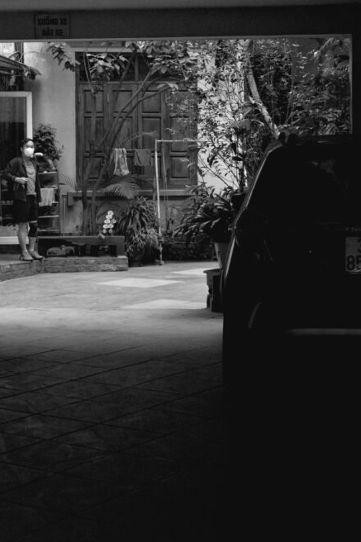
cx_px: 111
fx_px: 1083
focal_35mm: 72
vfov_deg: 28.0
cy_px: 231
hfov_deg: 18.8
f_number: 2.8
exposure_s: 1/125
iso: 3200
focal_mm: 27
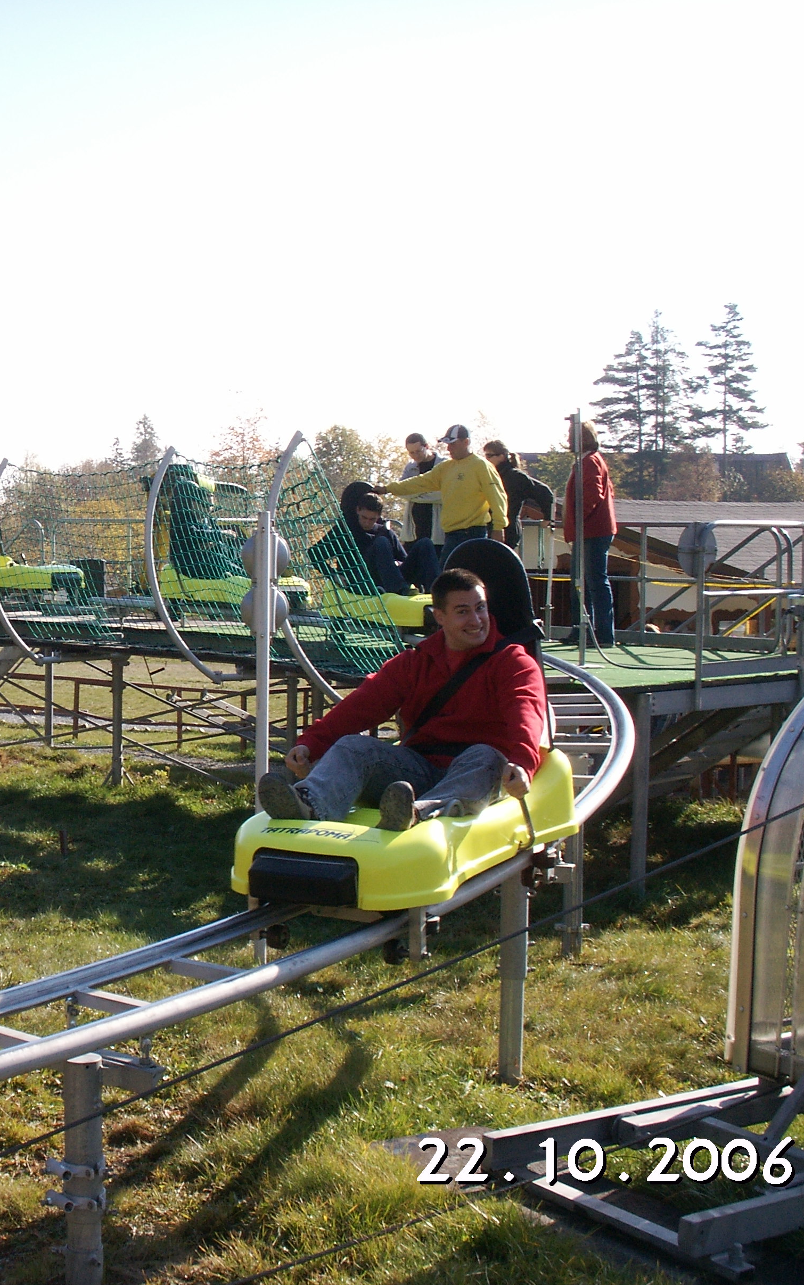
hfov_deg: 23.8
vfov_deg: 38.2
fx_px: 1858
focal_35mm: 53
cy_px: 650
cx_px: 83
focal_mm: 7.7
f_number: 7.1
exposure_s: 1/200
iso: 50
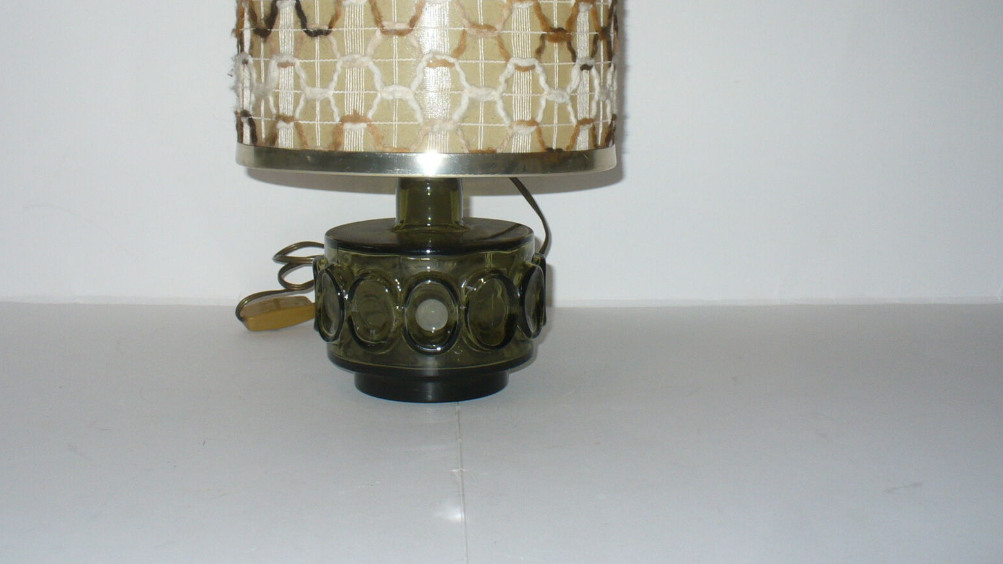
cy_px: 98
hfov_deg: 39.2
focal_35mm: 53
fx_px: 1409
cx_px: 476
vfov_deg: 22.3
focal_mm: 6.1
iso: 80
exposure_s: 1/30
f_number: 2.8
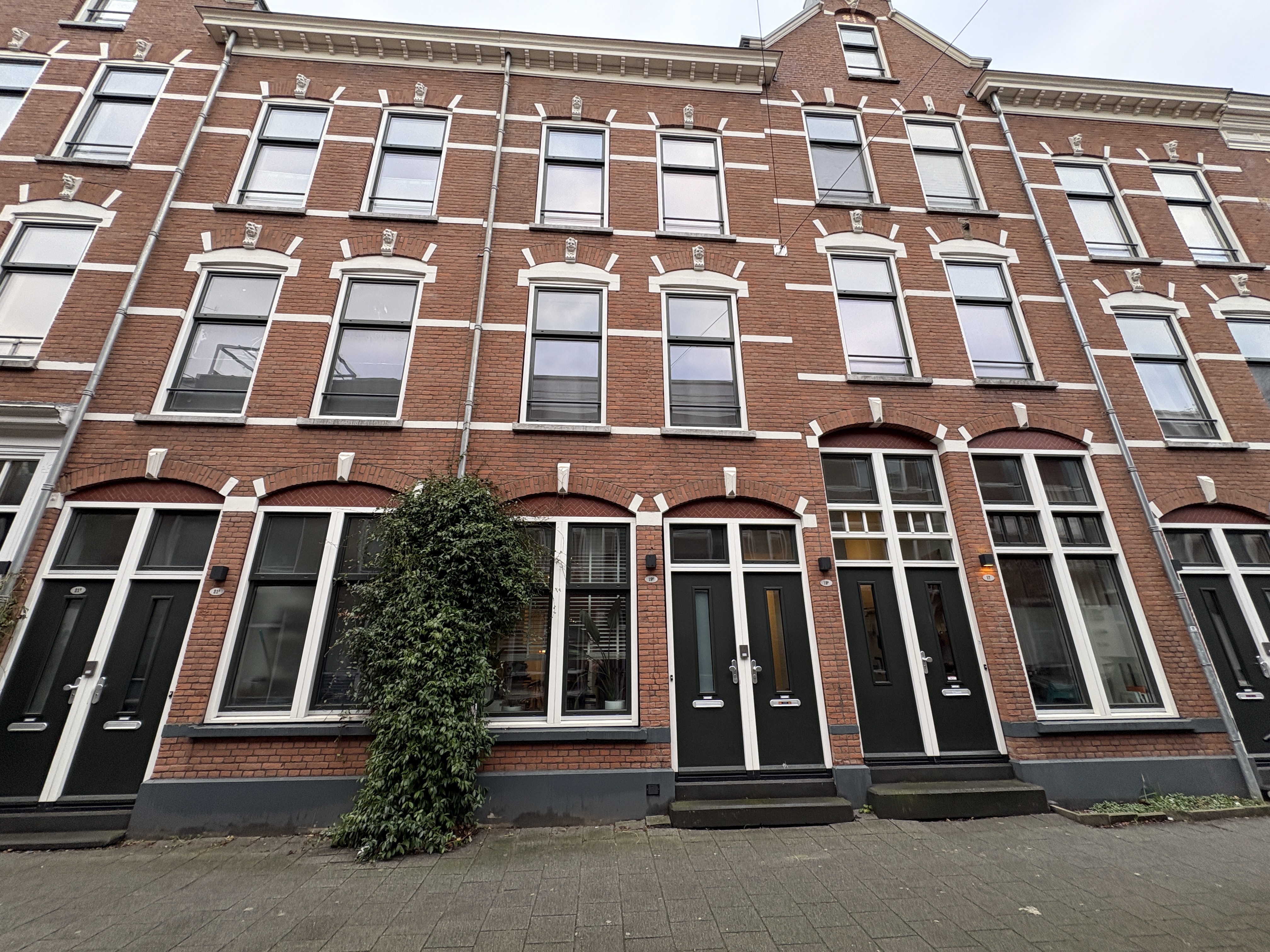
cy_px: 476
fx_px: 514
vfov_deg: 85.7
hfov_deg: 102.1
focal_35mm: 14
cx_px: 635
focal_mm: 2.22
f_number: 2.2
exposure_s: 1/99
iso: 100
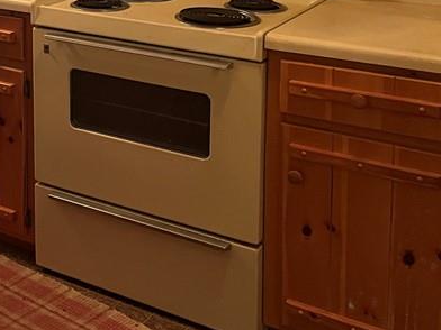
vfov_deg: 20.3
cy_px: -63
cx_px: -9
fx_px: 866
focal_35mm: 68
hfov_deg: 26.9
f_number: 1.6
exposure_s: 1/60
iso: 500
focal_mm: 5.1
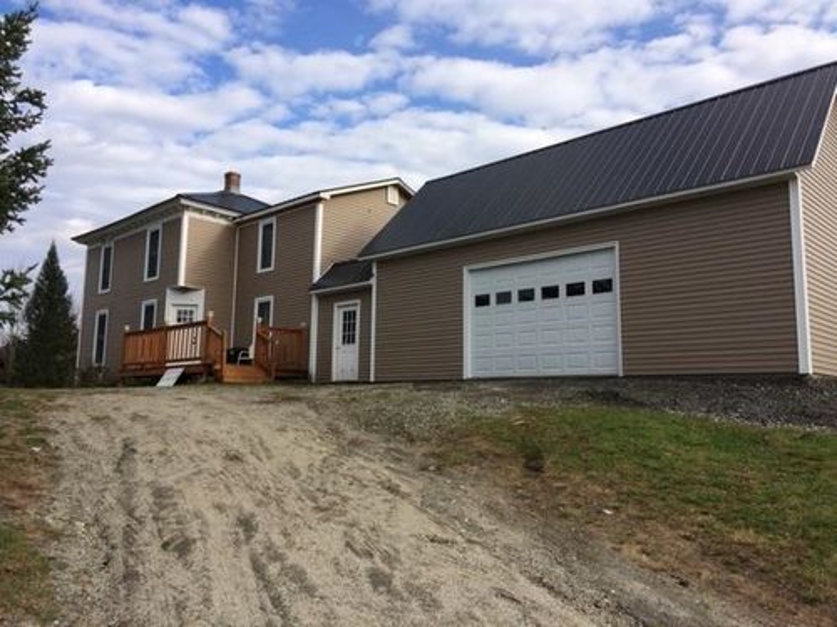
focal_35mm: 29
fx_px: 701
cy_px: 314
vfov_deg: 48.2
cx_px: 418
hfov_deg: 61.7
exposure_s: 1/1866
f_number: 2.2
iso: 32
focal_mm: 4.15
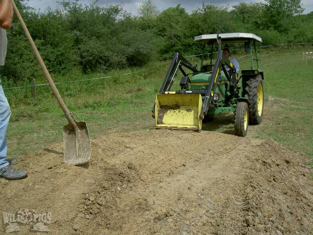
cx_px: 156
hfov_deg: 47.9
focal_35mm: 39
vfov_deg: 36.8
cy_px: 118
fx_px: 353
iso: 50
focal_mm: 8
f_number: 4.7
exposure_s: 1/400
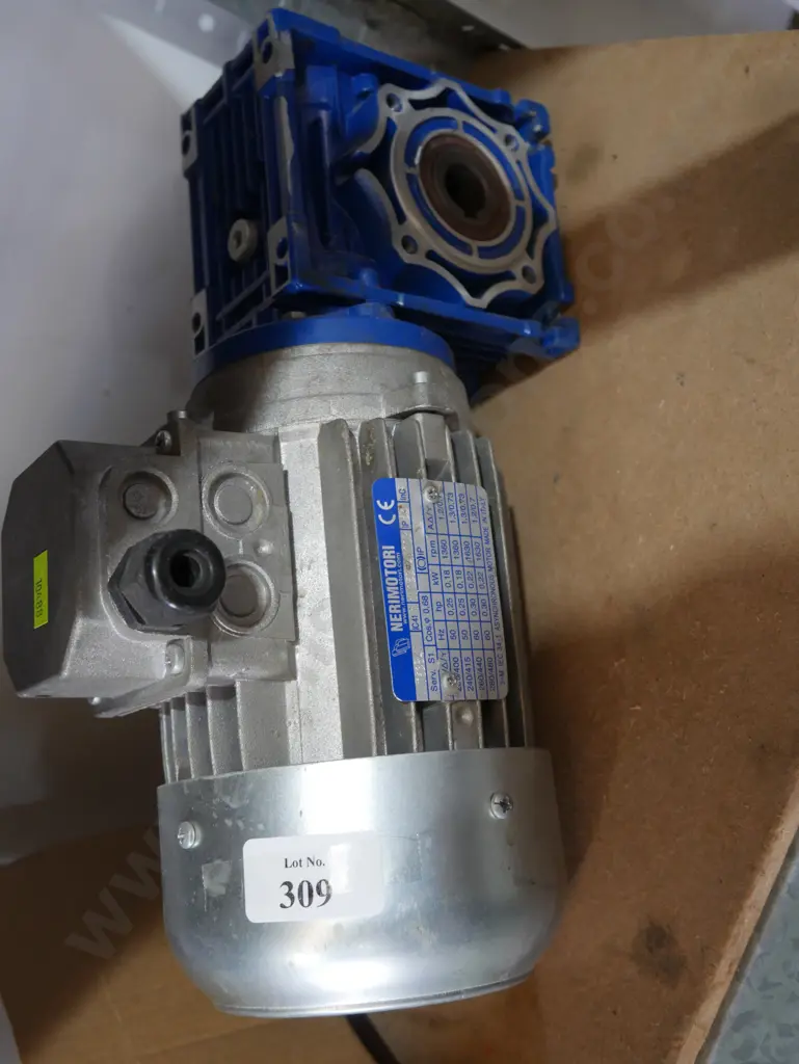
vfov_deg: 49.0
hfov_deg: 37.8
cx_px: 400
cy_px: 532
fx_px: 1169
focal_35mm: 38
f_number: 4.1
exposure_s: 1/60
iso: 800
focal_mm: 19
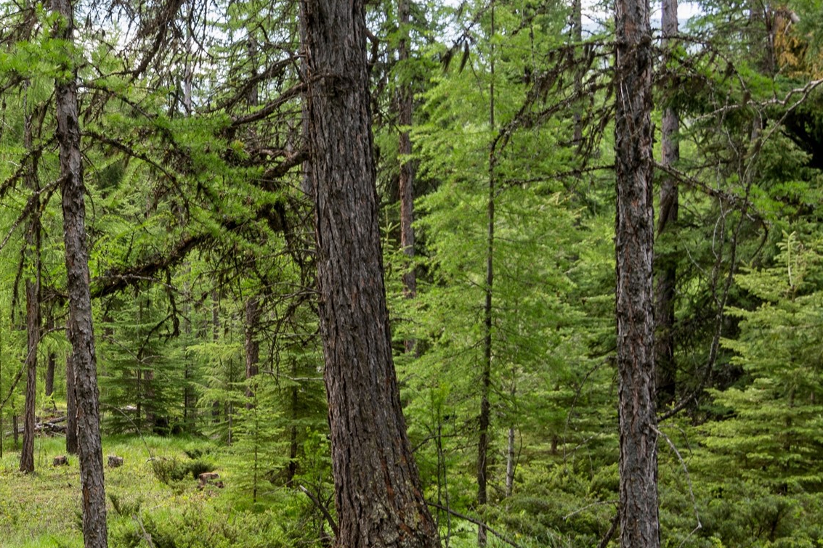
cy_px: 359
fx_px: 1577
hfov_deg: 27.8
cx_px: 37
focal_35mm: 69
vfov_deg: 19.7
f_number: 6.3
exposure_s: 1/40
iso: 100
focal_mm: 24
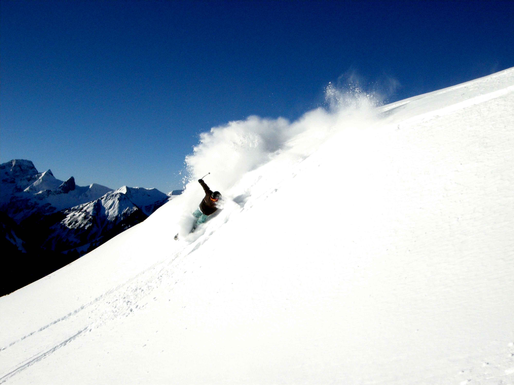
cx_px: 257
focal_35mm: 35
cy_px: 192
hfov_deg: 52.6
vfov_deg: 40.7
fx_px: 520
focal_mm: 7.5
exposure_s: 1/2000
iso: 400
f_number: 7.6
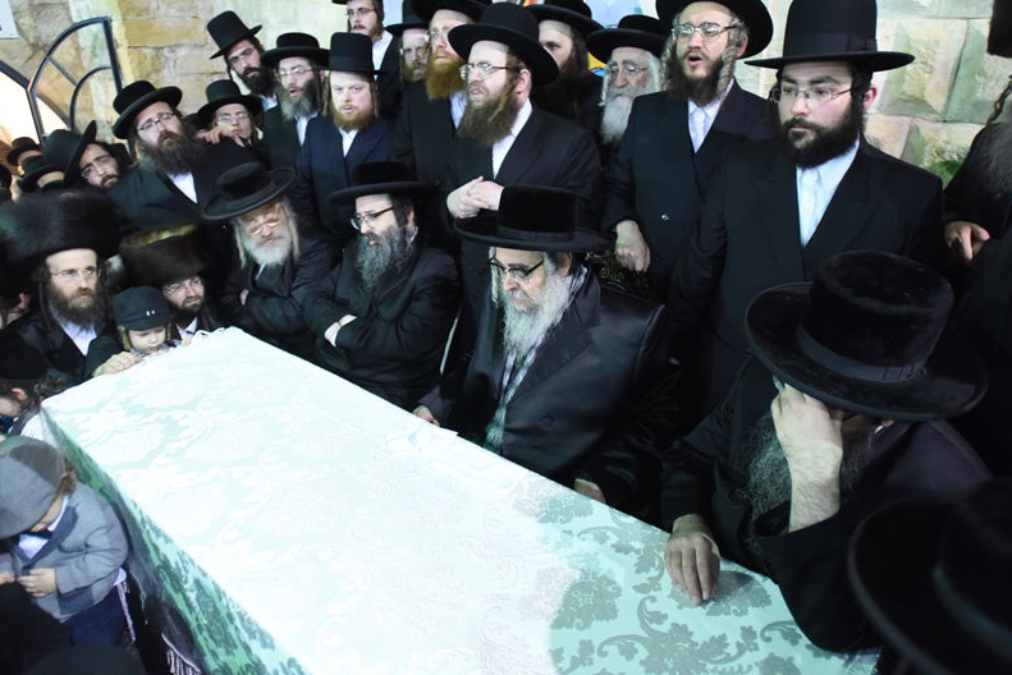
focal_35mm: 22
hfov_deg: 78.6
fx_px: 619
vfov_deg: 57.0
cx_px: 517
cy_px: 283
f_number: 2.8
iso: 4000
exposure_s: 1/60
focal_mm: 17
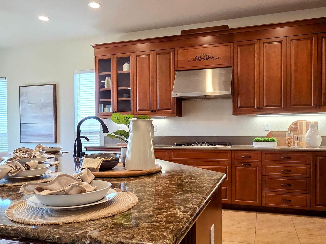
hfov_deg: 67.1
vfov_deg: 52.9
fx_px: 245
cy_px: 139
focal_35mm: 26
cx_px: 179
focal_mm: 2.2
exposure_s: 1/120
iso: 200
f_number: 2.2
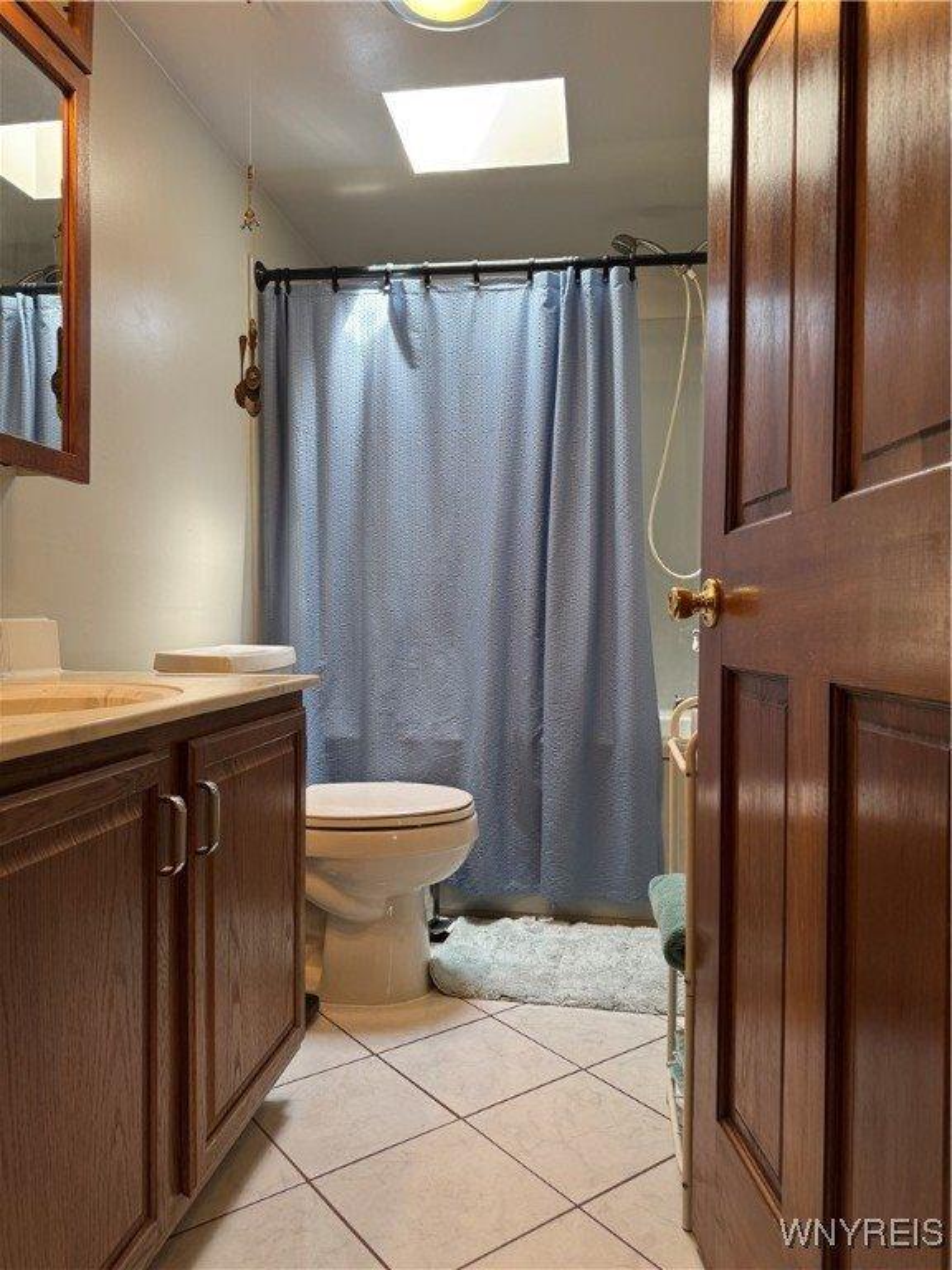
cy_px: 635
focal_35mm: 24
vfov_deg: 71.6
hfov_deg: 56.8
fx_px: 880
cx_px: 476
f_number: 1.78
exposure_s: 1/120
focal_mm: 6.76
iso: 160
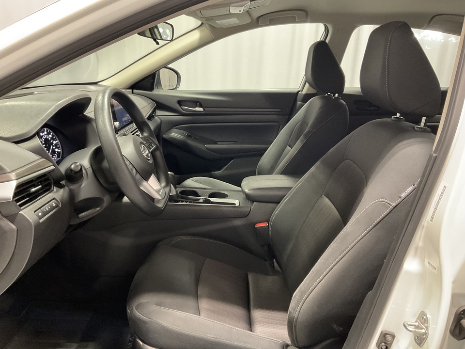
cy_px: 174
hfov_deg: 61.7
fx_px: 390
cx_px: 232
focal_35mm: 29
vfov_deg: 48.2
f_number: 1.8
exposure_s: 1/33
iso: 200
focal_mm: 3
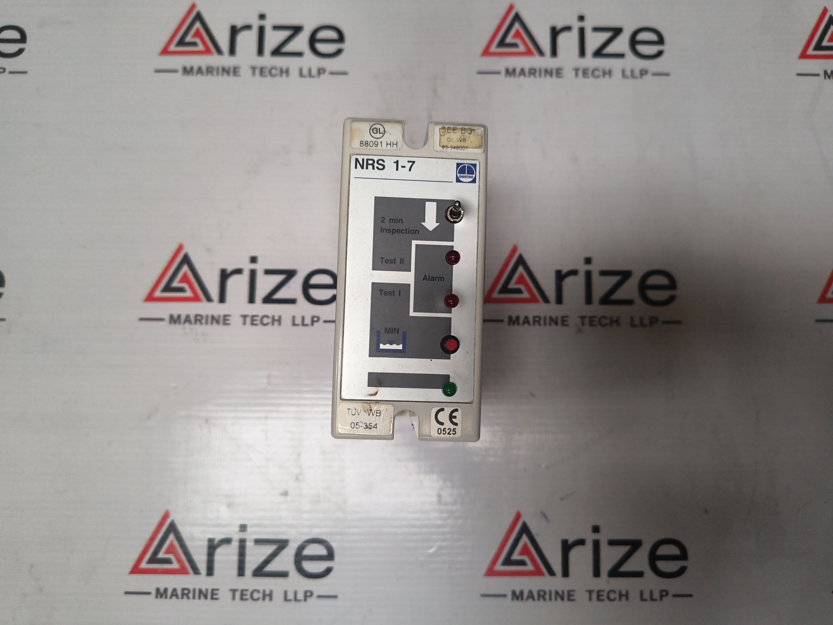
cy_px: 312
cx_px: 416
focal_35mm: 23
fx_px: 553
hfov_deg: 73.9
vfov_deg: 58.9
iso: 1042
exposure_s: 1/50
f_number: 1.8
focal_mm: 5.56
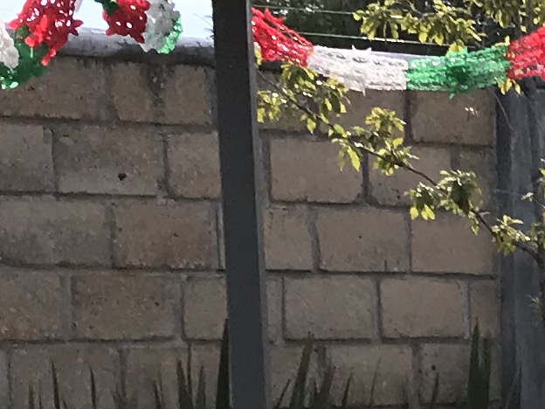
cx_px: 1097
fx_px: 2850
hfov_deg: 10.1
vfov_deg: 8.1
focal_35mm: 181
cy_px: 572
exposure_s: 1/997
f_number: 1.8
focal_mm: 3.99
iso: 20
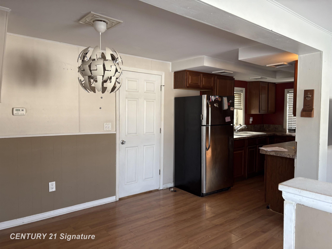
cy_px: 124
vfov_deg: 53.1
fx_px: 249
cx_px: 166
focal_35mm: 26
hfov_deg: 67.3
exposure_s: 1/60
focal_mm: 5.96
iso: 80
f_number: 1.6
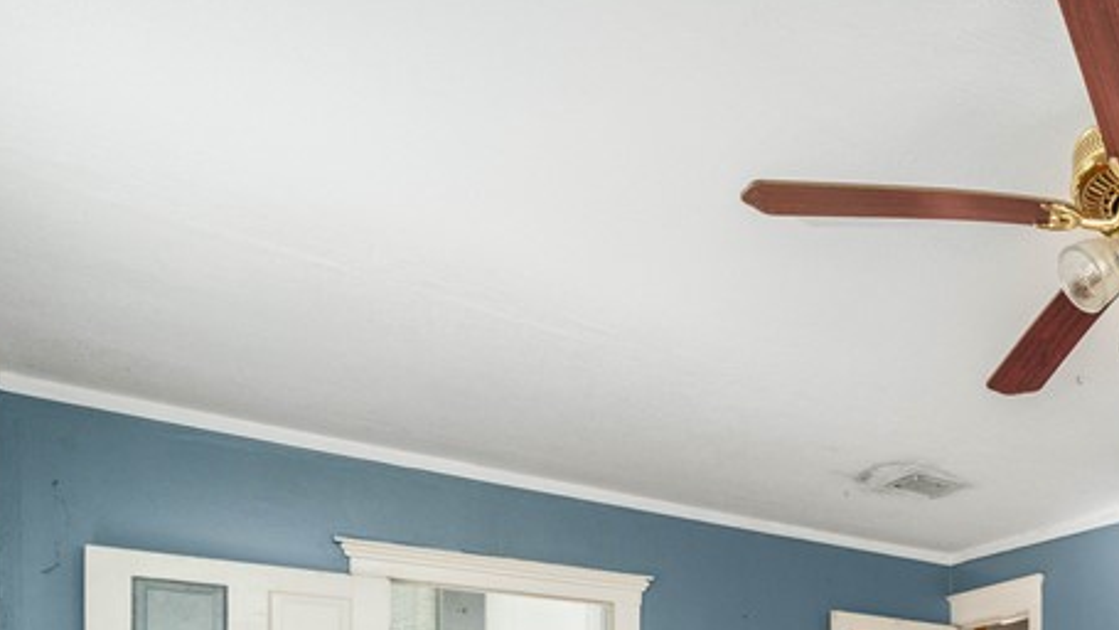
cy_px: 740
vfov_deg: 32.7
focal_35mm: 30
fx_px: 890
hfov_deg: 45.4
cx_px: 1268
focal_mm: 12
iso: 400
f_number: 11
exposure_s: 1/13
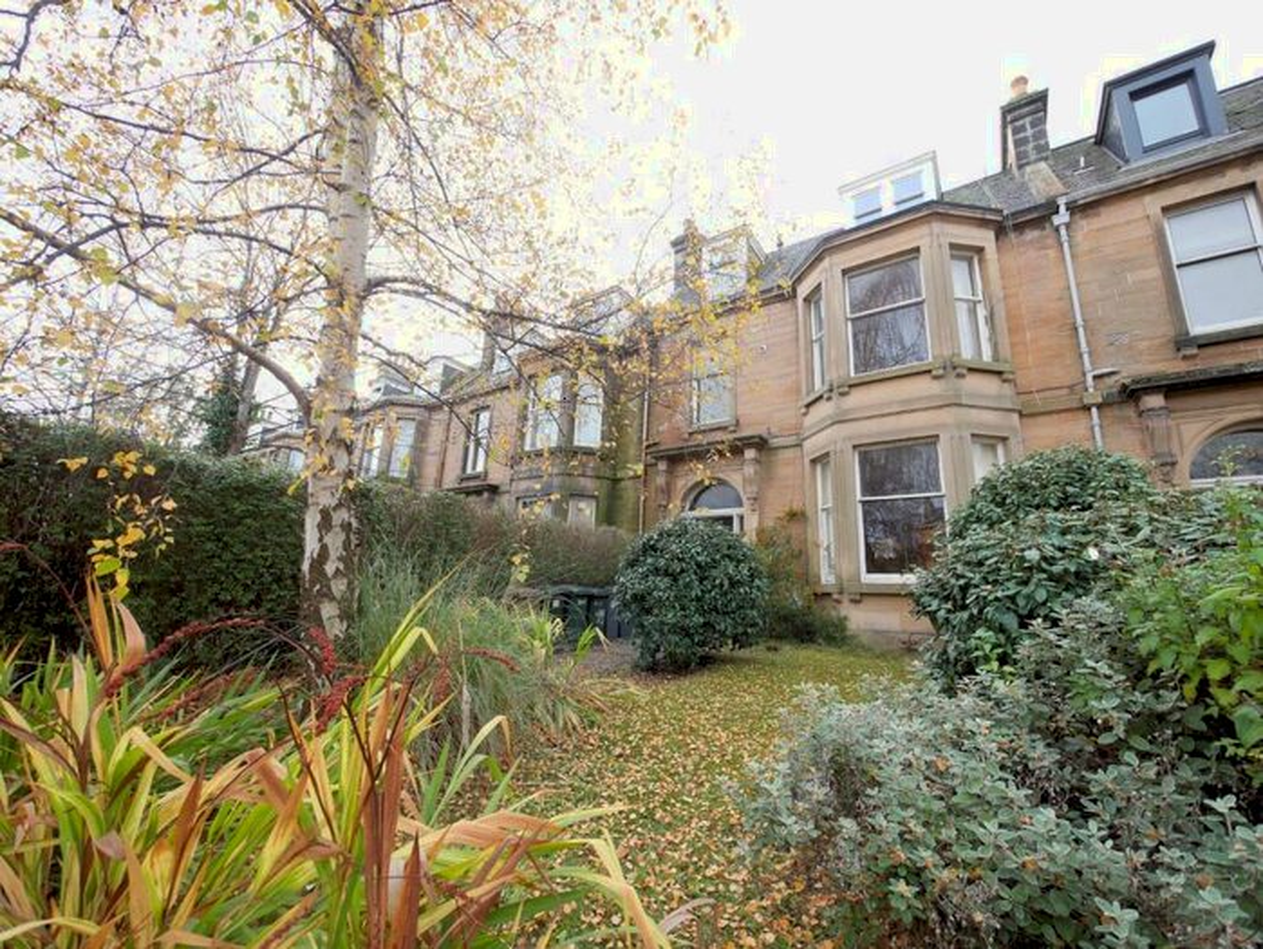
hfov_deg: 102.0
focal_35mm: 14
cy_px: 474
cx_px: 632
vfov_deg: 85.7
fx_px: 511
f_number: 4
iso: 200
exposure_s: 1/80
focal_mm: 7
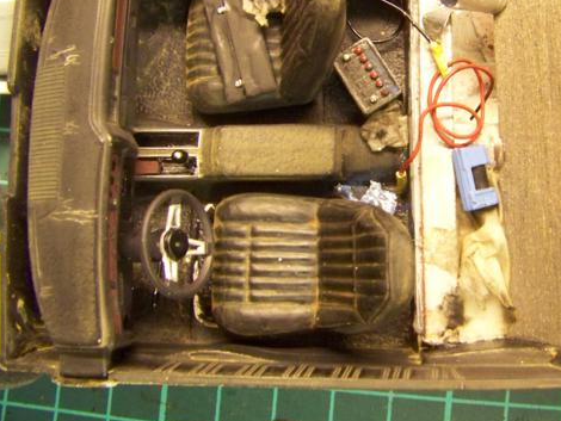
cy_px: 143
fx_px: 795
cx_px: 380
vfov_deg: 29.5
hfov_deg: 38.4
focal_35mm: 49
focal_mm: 5.85
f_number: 5.6
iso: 400
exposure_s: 1/4
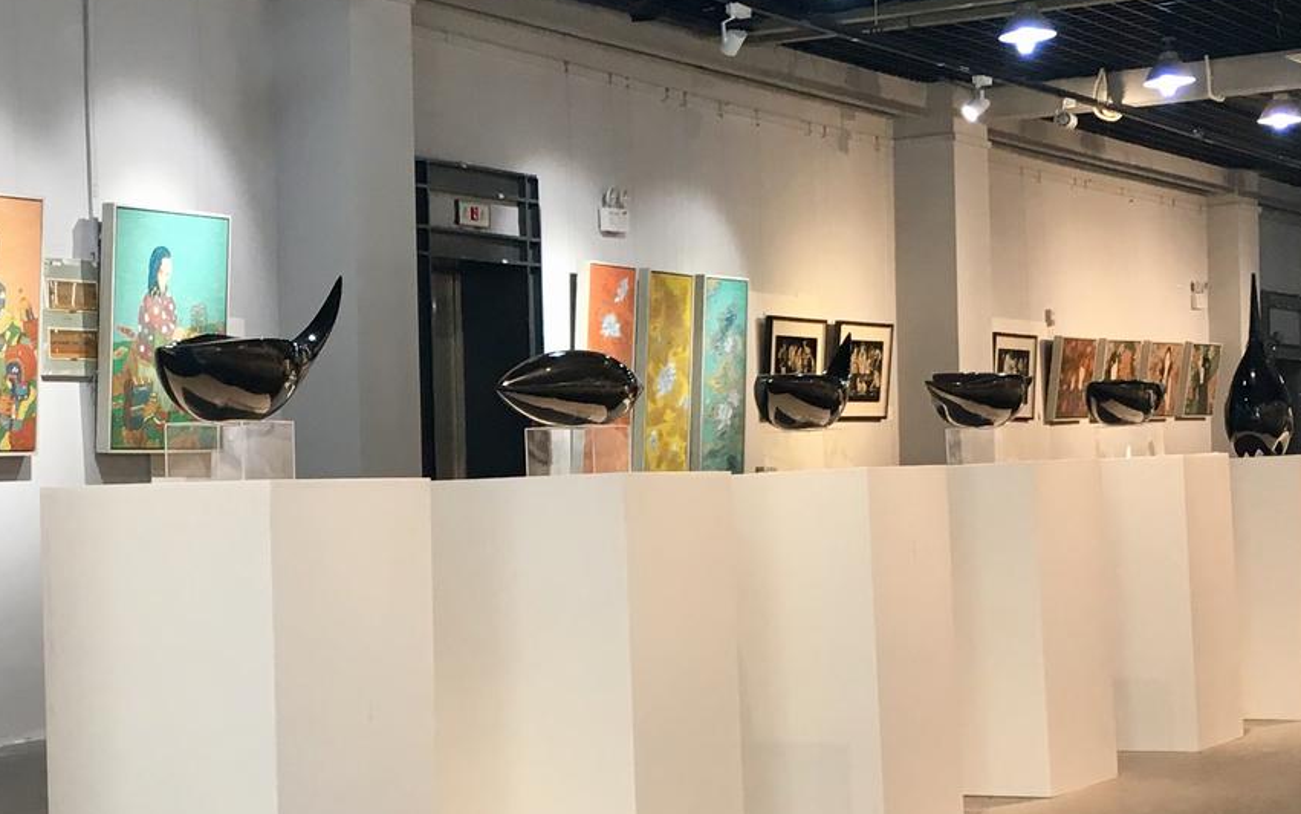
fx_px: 2624
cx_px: 284
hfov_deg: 27.4
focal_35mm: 74
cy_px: 540
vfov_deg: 17.6
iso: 32
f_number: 2.2
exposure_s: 1/33
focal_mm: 4.15
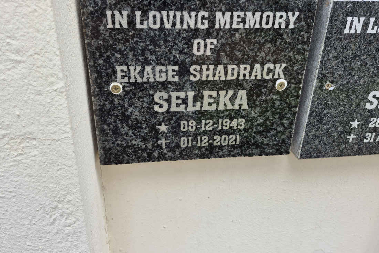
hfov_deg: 69.4
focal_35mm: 26
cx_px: 187
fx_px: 274
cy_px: 106
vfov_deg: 49.3
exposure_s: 1/180
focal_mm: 5.4
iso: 32
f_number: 1.8
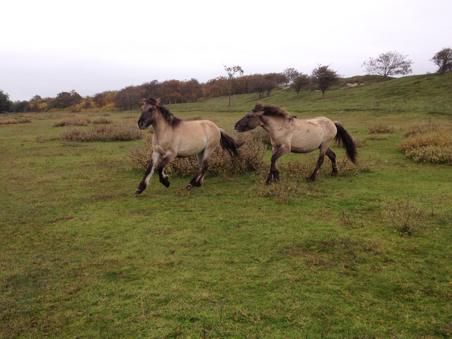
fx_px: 535
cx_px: 226
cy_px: 170
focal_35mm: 41
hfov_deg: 45.8
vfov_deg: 35.1
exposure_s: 1/431
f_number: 2.4
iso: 50
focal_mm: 4.28
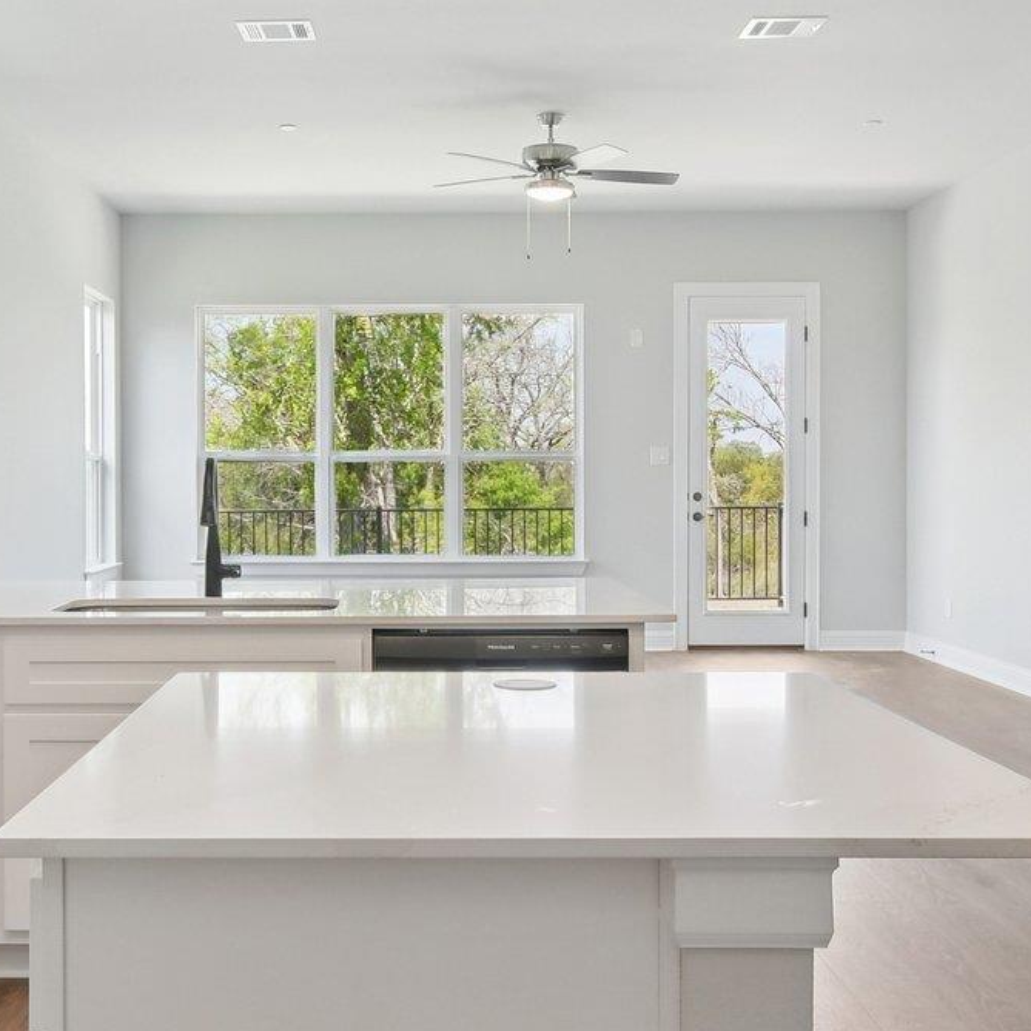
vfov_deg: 42.6
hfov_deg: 42.6
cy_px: 409
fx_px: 1314
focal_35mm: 39
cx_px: 399
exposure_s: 1/125
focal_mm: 10
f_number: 8
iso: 400
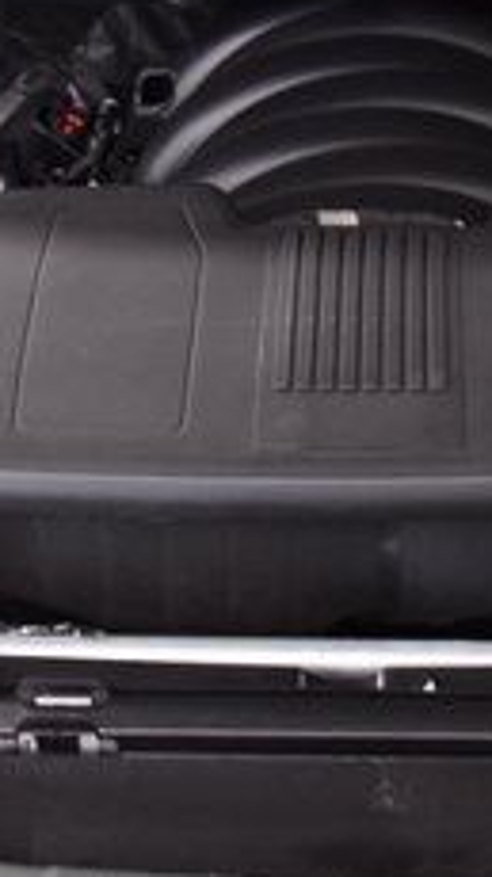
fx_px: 2441
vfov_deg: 20.3
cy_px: 276
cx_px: 393
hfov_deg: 11.5
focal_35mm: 105
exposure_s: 1/15
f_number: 4.5
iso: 1600
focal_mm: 24
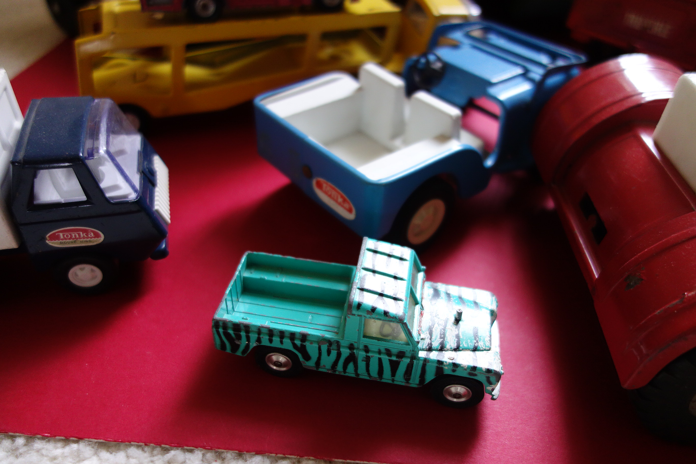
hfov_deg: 65.5
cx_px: 348
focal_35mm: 28
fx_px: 541
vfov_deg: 46.4
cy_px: 232
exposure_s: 1/125
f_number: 1.8
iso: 500
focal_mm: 10.4
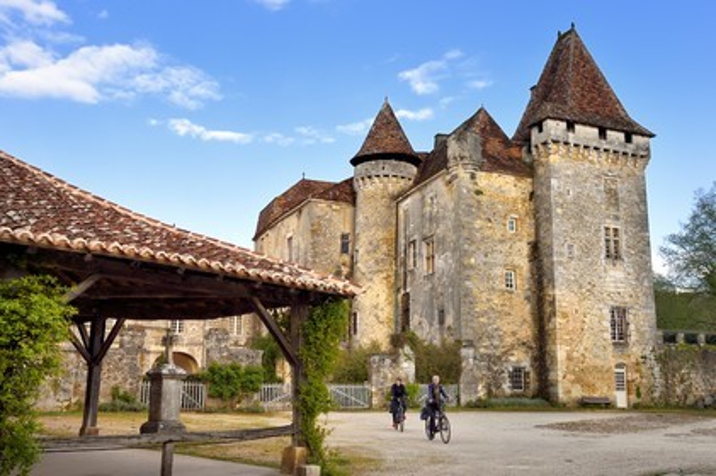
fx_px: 755
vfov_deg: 35.0
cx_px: 358
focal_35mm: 38
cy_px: 238
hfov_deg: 50.7
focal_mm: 38
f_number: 11
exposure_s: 1/250
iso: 400
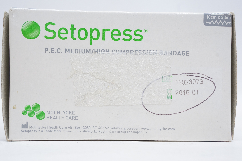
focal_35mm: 56
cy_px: 80
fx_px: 373
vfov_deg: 24.3
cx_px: 121
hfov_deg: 36.0
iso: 800
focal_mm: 37
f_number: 10
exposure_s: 1/15
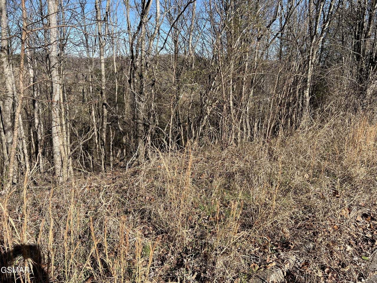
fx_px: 283
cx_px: 188
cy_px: 142
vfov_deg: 53.1
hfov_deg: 67.3
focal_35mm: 26
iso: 50
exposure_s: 1/2695
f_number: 1.5
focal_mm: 5.7
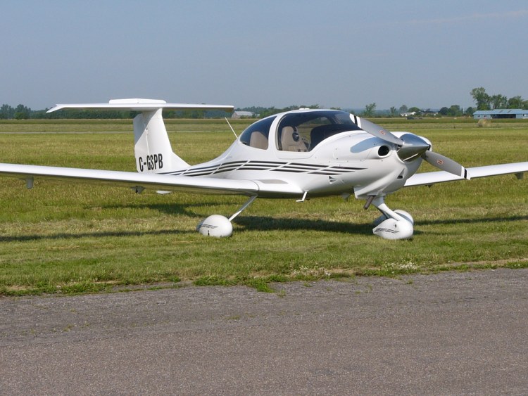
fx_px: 1404
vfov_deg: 16.1
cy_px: 198
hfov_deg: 21.3
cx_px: 264
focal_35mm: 92
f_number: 5.6
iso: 50
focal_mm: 12.1
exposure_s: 1/500
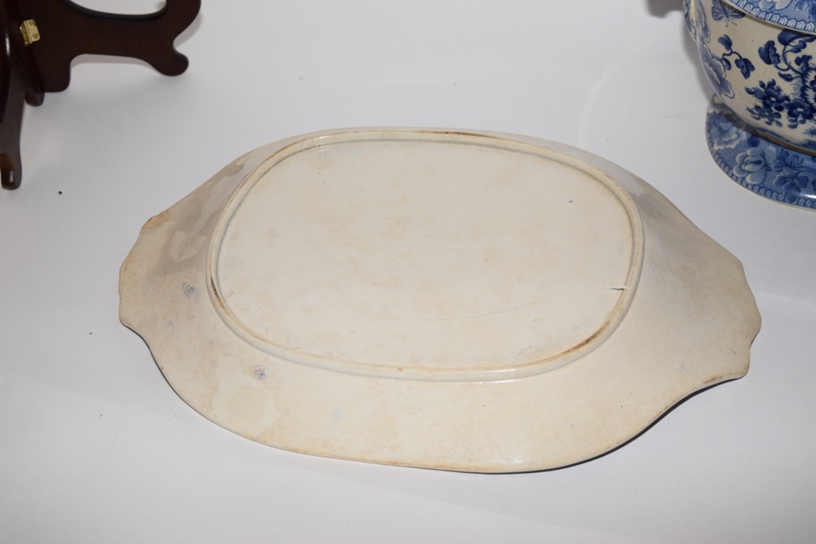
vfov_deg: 22.6
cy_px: 272
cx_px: 408
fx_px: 1360
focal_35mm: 60
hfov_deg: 33.4
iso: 250
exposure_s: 1/60
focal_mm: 40
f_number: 5
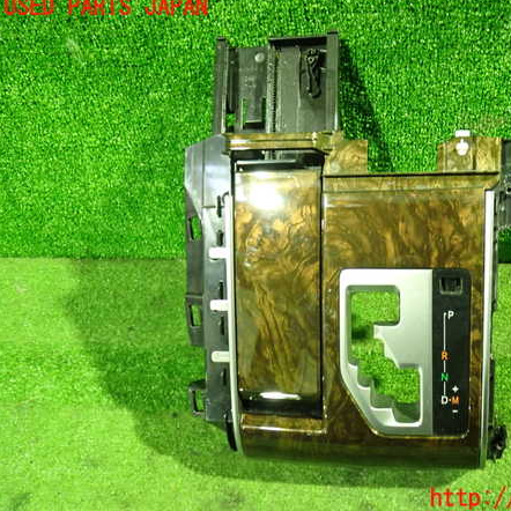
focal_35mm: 36
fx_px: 601
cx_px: 345
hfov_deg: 45.3
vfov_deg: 46.0
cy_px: 253
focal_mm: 5.4
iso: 800
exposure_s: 1/13
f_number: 2.3
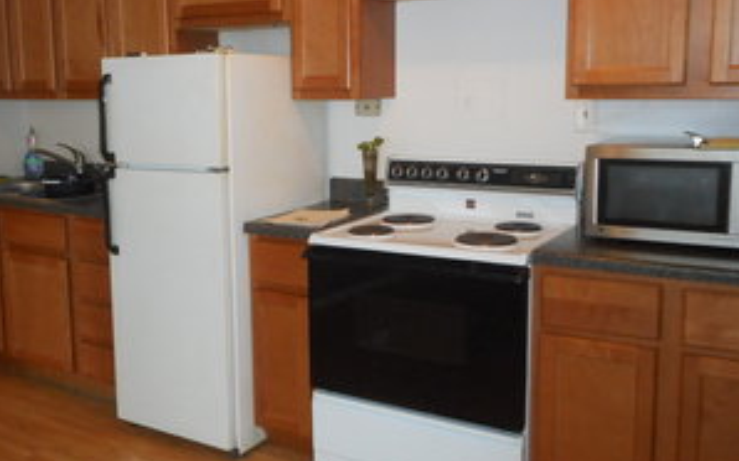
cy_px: 198
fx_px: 765
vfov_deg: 33.5
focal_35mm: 38
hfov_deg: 51.3
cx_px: 306
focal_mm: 4.5
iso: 360
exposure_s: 1/25
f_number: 3.7
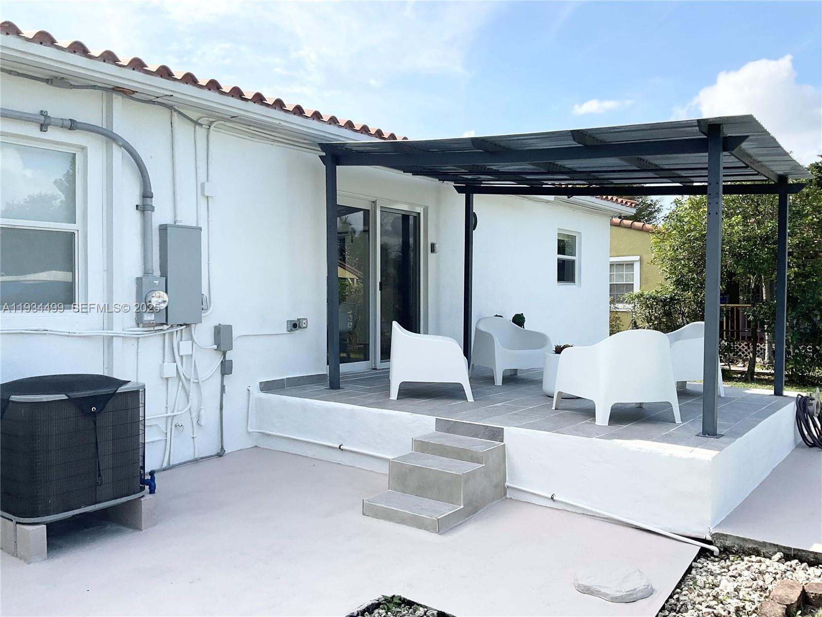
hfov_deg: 61.7
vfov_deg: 48.2
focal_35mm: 29
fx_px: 689
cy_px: 308
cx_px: 411
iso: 16
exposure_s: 1/1490
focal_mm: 3
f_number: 1.8
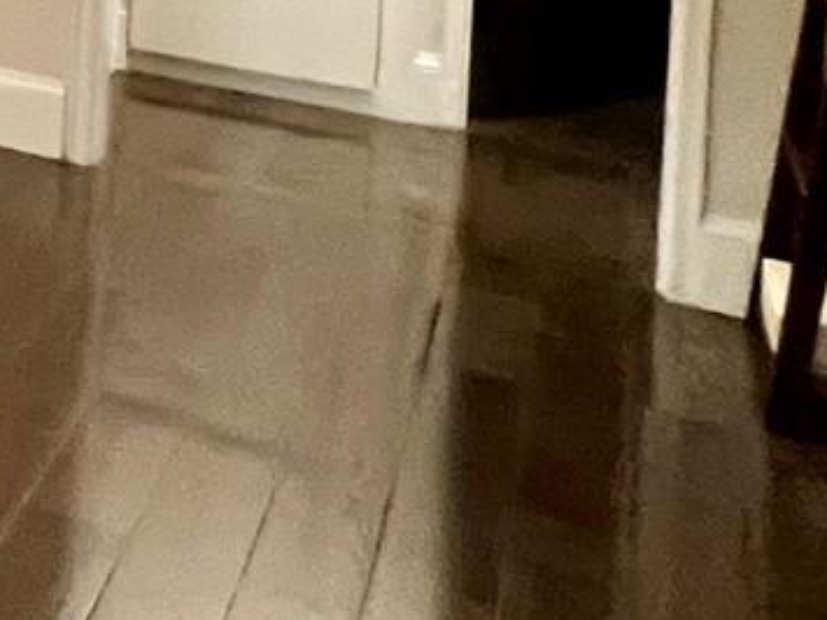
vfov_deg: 16.9
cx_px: -1291
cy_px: -434
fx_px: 1791
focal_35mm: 75
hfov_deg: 14.0
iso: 400
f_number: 1.8
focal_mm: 1.57
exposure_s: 1/60
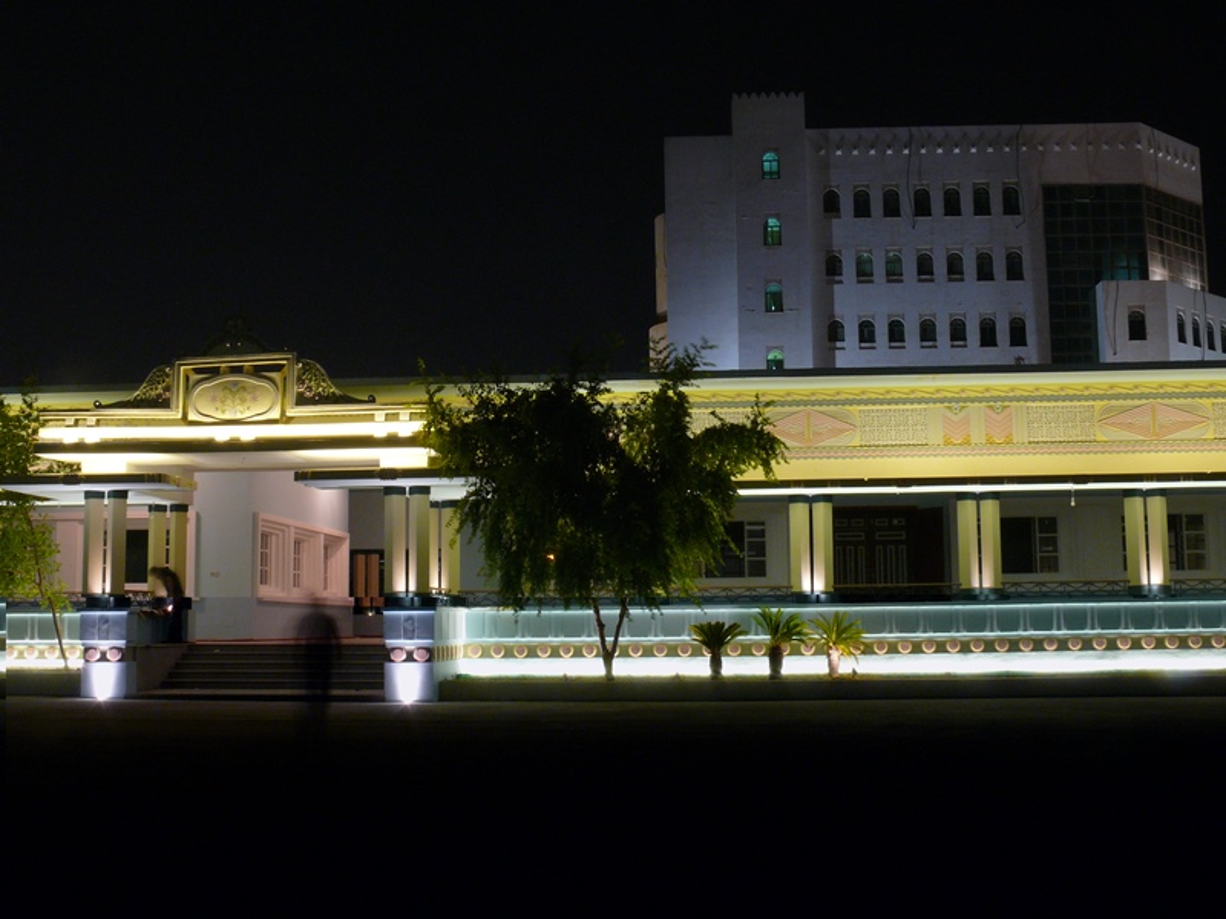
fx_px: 1381
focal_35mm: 39
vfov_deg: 36.8
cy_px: 460
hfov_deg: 47.9
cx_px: 613
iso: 100
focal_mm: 8.2
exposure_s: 8
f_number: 11
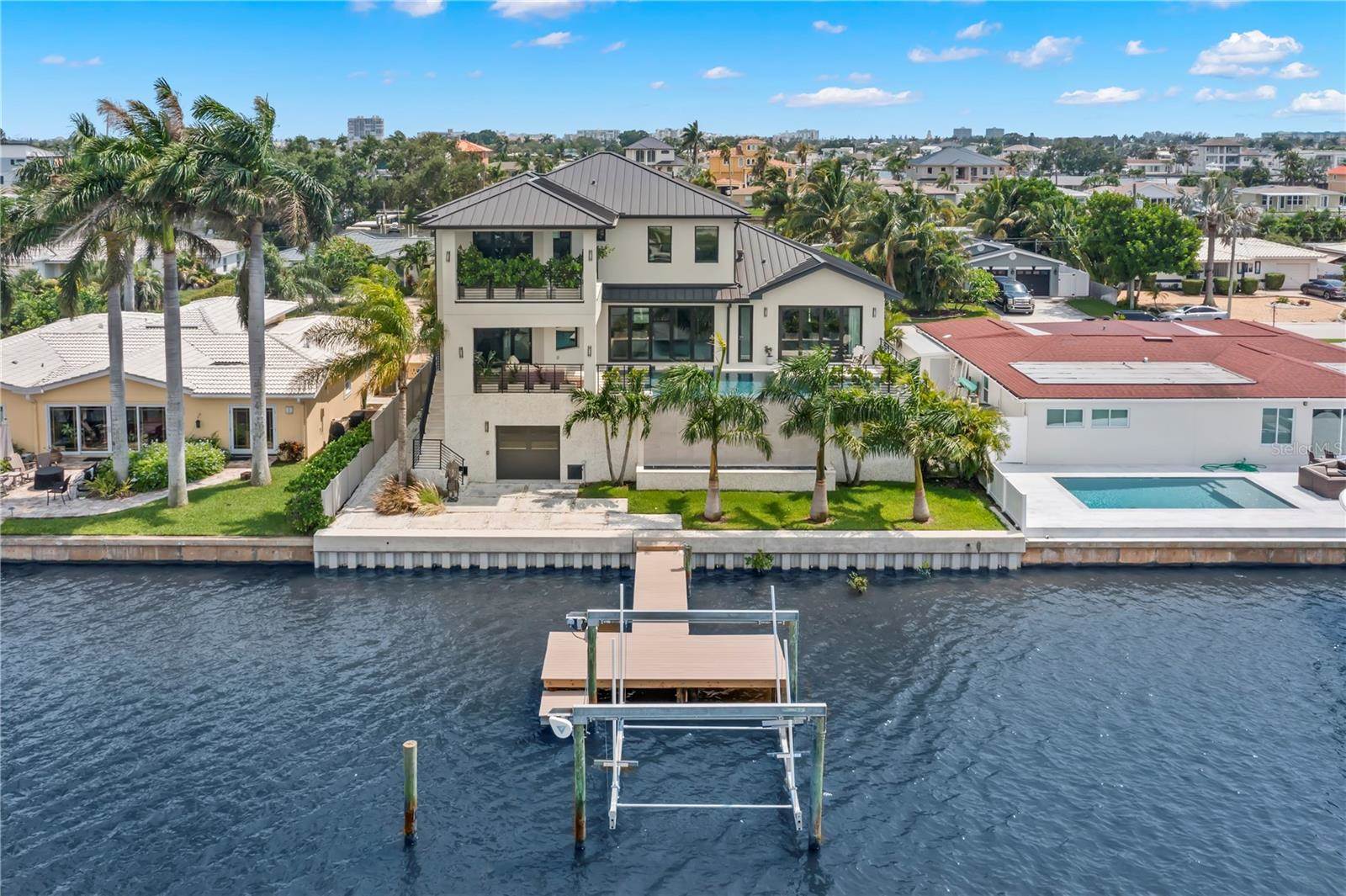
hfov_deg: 65.5
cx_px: 673
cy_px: 448
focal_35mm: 28
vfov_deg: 46.4
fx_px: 1046
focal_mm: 10.26
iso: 100
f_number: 6.3
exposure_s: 1/800
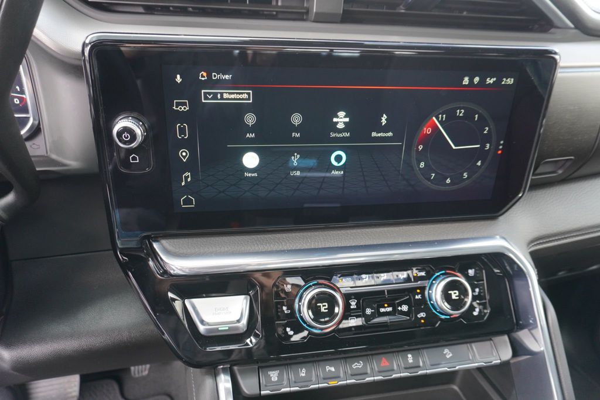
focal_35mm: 24
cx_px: 300
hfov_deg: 73.7
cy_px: 200
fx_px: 400
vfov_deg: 53.2
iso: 640
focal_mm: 16
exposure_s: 1/60
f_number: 4
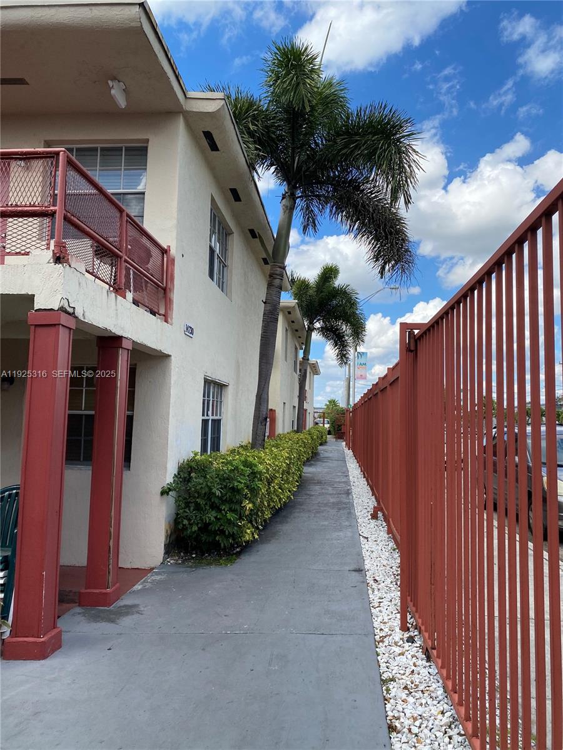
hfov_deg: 53.1
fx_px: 564
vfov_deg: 67.3
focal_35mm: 26
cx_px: 282
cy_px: 375
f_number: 1.8
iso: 32
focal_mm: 4.25
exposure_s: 1/1377
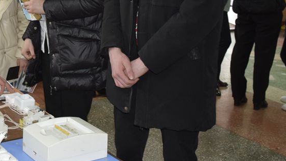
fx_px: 463
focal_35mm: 61
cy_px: 25
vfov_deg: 19.5
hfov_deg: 32.6
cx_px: 27
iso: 800
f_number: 4.5
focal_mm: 18
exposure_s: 1/80
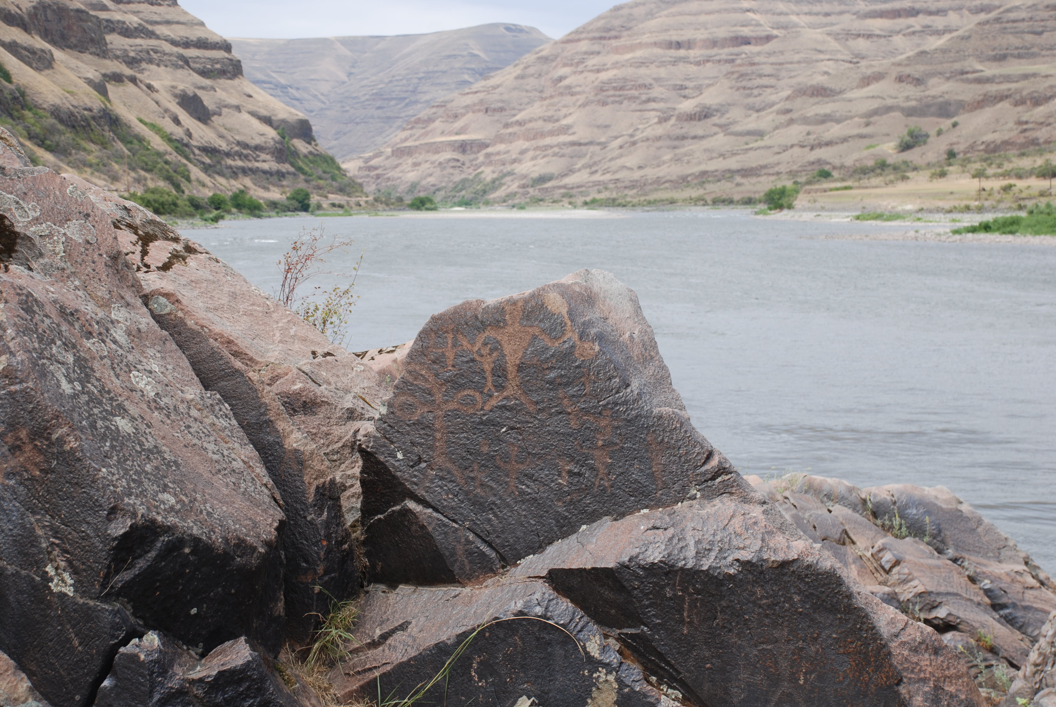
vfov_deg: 19.0
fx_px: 2115
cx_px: 528
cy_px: 354
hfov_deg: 28.0
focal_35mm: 72
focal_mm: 48
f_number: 5.6
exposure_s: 1/125
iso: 100
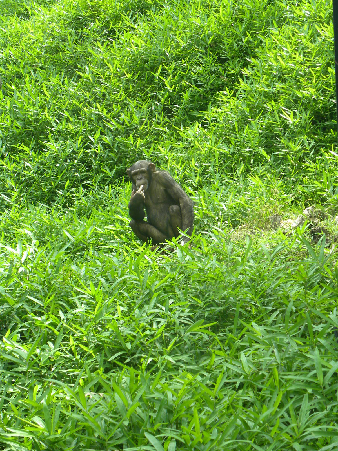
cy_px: 226
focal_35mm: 85
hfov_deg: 17.4
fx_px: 1107
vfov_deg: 23.0
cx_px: 169
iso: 93
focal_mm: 15.1
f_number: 4
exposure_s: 1/71.8
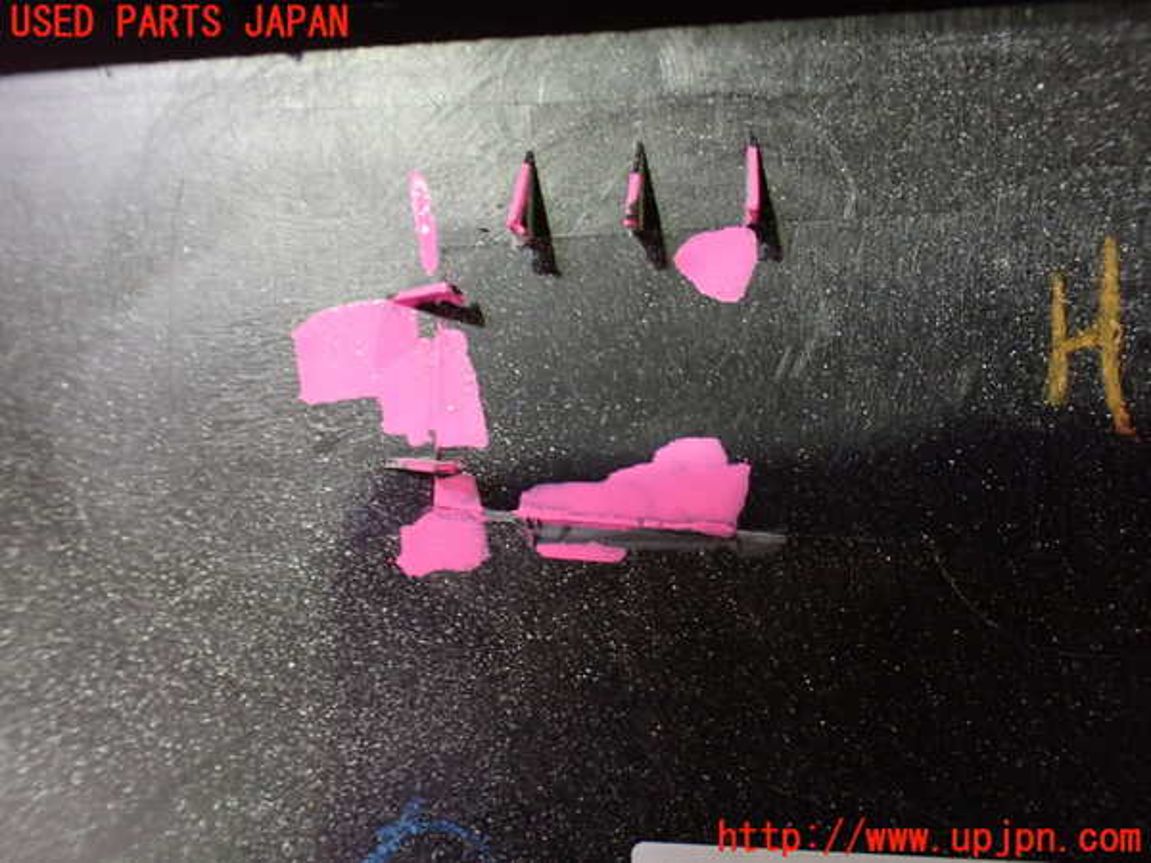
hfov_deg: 60.0
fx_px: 998
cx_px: 576
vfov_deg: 46.8
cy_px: 432
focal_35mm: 30
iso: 800
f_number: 2.3
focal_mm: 5.4
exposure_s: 1/30
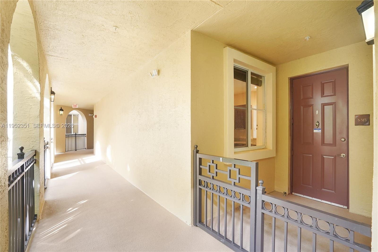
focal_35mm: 16
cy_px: 126
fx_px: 168
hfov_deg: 96.7
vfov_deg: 73.7
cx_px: 189
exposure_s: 1/160
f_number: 4.5
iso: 320
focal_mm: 16
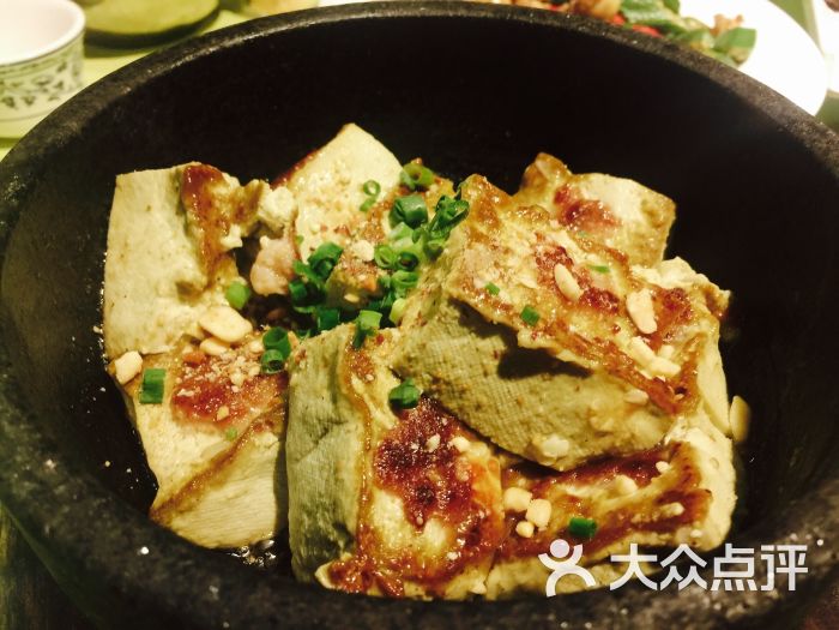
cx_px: 420
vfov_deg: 48.2
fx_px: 703
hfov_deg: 61.7
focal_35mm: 29
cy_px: 315
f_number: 2.2
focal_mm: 4.15
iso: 80
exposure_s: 1/17
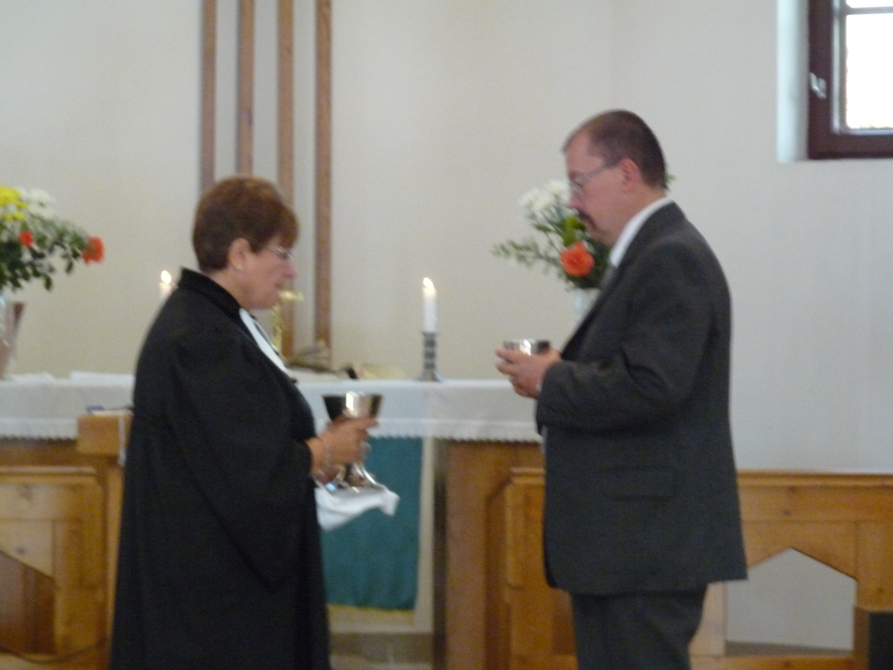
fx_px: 4437
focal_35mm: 172
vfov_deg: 8.6
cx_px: 446
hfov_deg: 11.5
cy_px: 335
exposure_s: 1/30
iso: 800
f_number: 3.7
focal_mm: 30.5
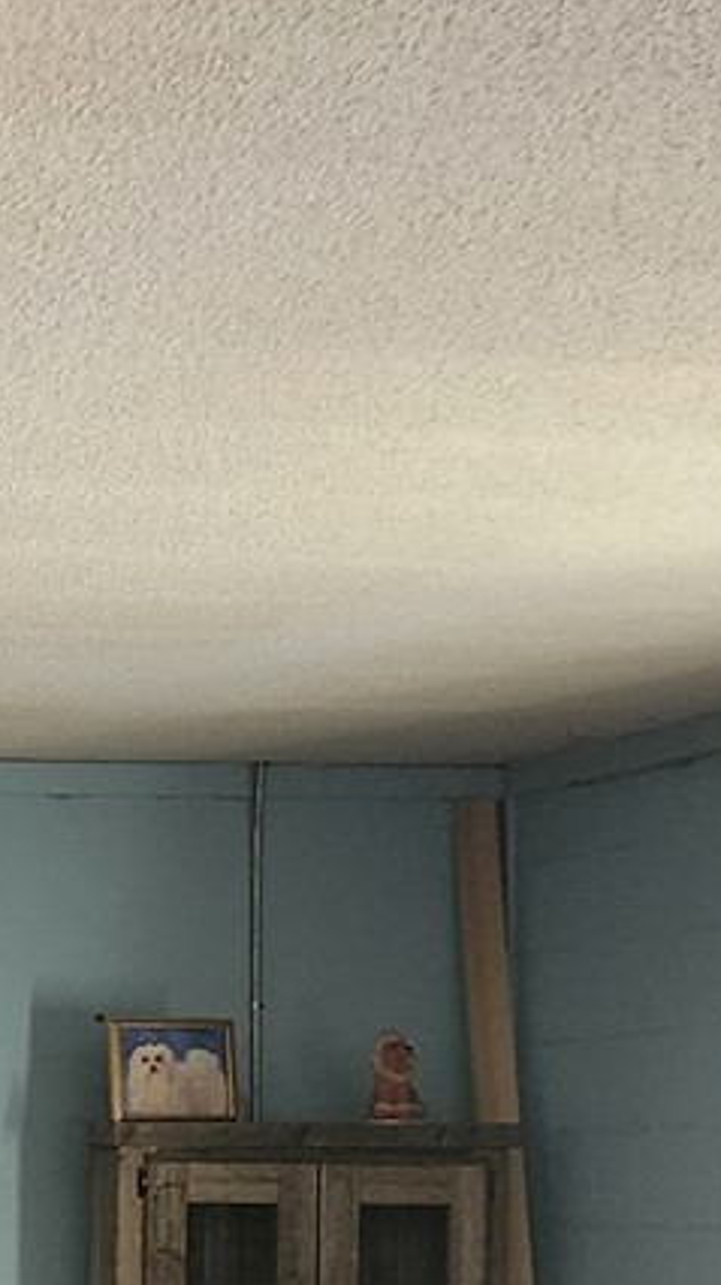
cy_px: 1146
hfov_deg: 10.3
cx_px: -398
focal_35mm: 113
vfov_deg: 18.7
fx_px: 3848
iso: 400
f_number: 1.8
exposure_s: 1/120
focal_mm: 6.4
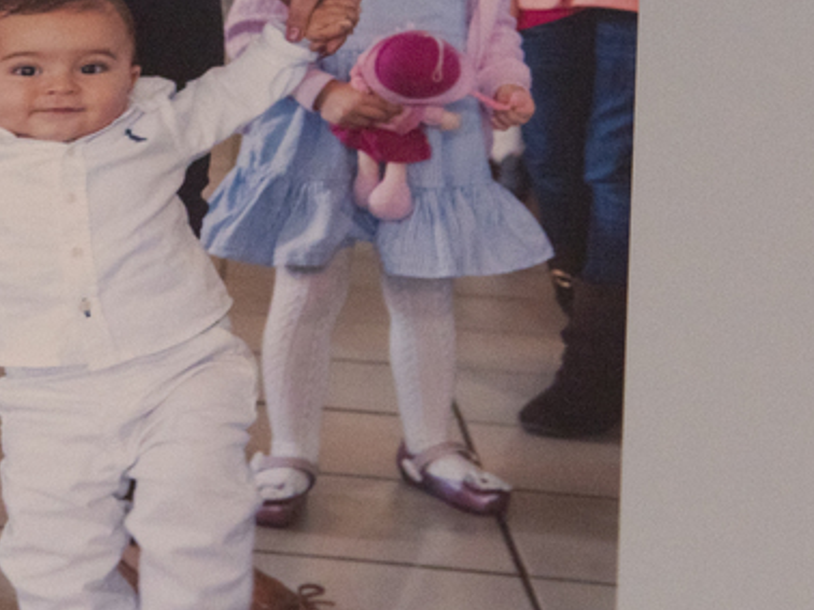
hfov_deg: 11.7
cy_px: 290
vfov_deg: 8.8
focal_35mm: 168
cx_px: 99
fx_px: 3948
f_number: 5
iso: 800
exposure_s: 1/80
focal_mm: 55
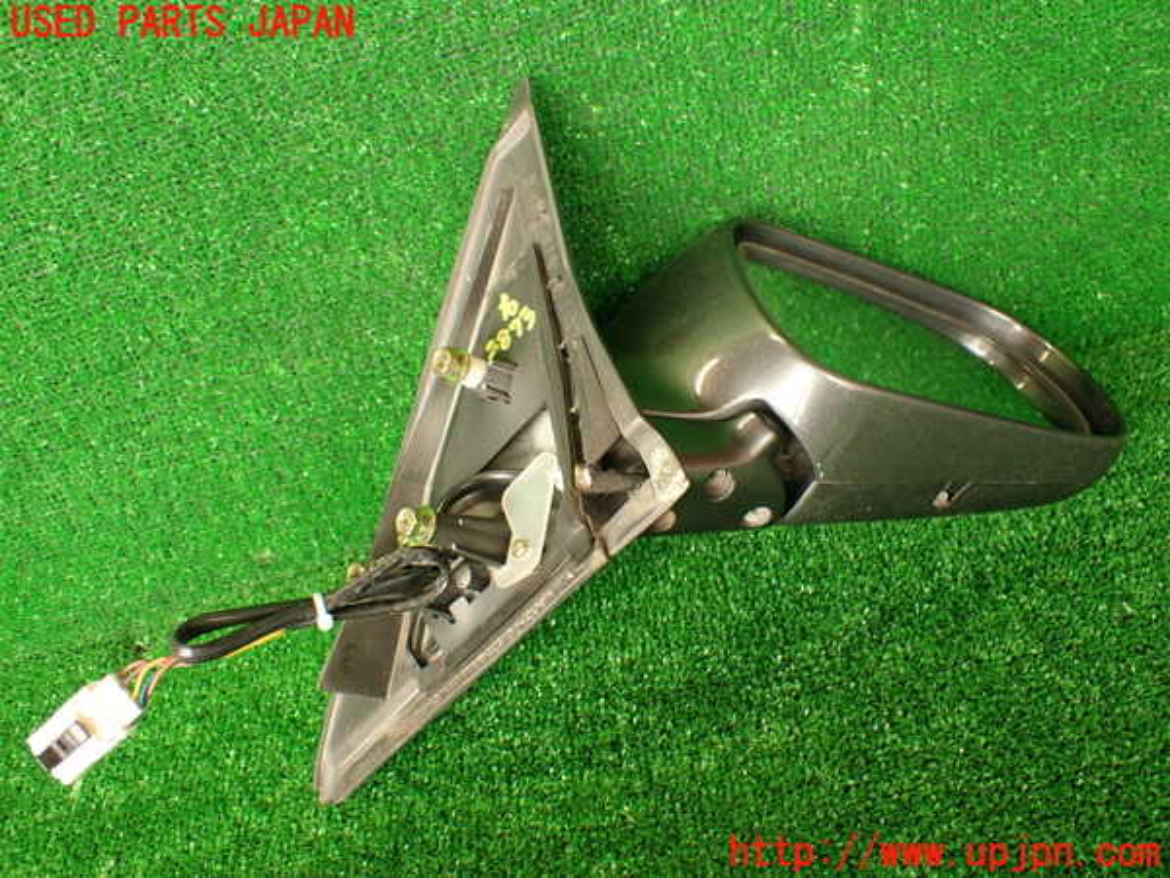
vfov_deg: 44.2
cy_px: 439
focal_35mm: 32
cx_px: 585
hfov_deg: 56.8
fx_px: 1082
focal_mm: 5.79
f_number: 2.4
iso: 200
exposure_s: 1/50
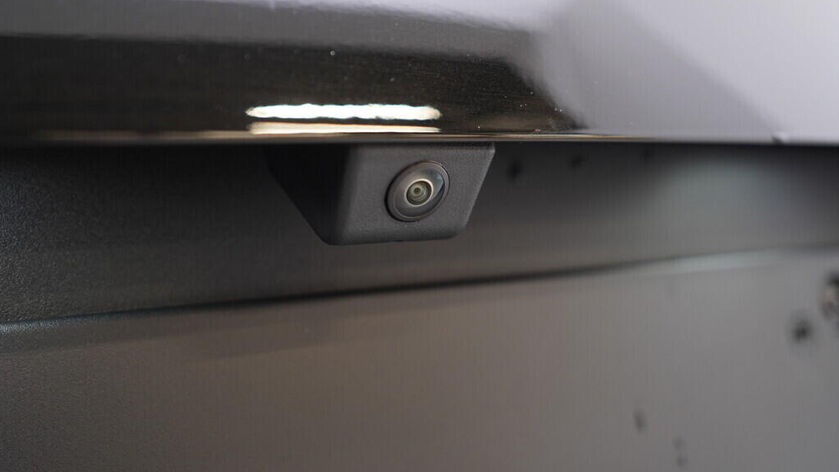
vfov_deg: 31.2
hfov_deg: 52.8
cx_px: 420
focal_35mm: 38
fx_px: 846
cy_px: 212
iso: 250
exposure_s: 1/40
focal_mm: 24
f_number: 2.8
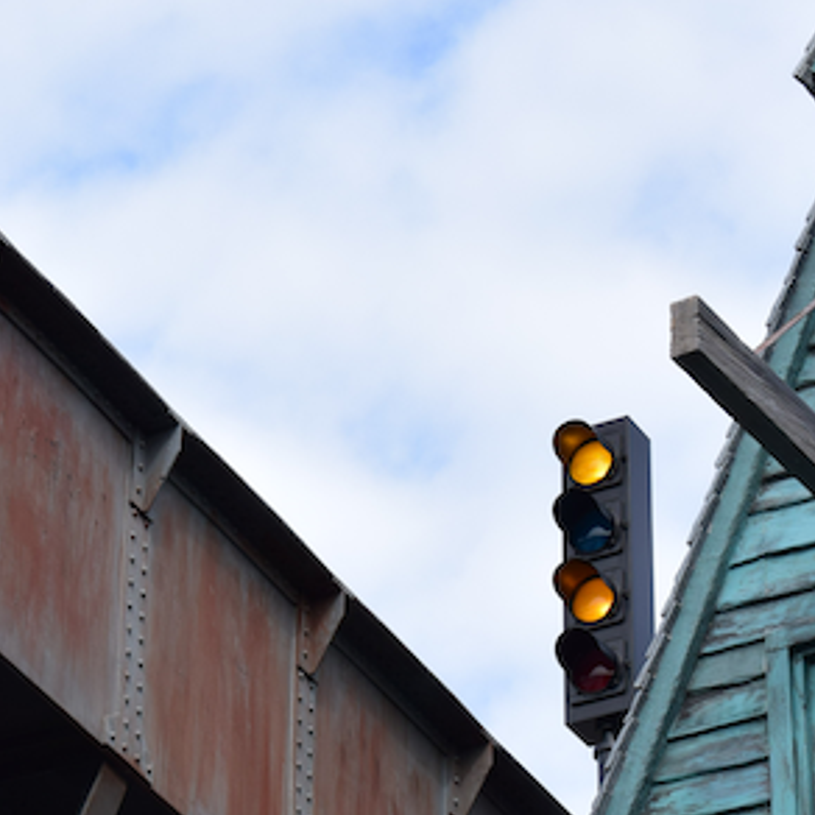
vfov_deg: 10.3
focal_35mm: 170
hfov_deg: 10.3
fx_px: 4528
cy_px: 505
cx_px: 151
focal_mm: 52
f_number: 11
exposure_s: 1/500
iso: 400
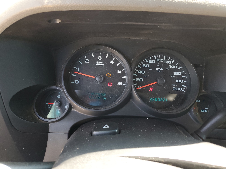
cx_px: 113
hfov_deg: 67.3
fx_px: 170
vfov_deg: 53.1
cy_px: 84
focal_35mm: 26
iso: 67
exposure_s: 1/120
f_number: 1.5
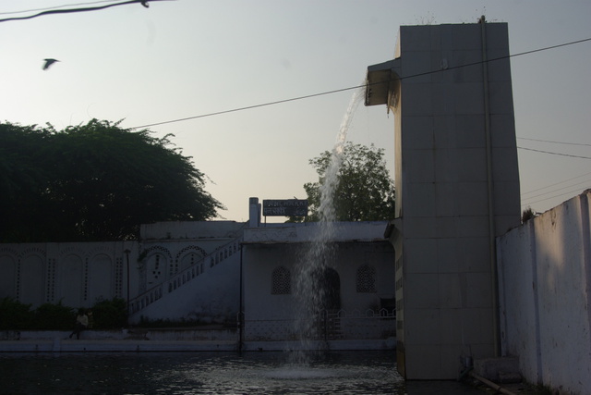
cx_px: 296
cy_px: 198
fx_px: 763
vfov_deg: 29.0
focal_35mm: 46
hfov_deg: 42.3
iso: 100
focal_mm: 31
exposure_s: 1/125
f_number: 6.7
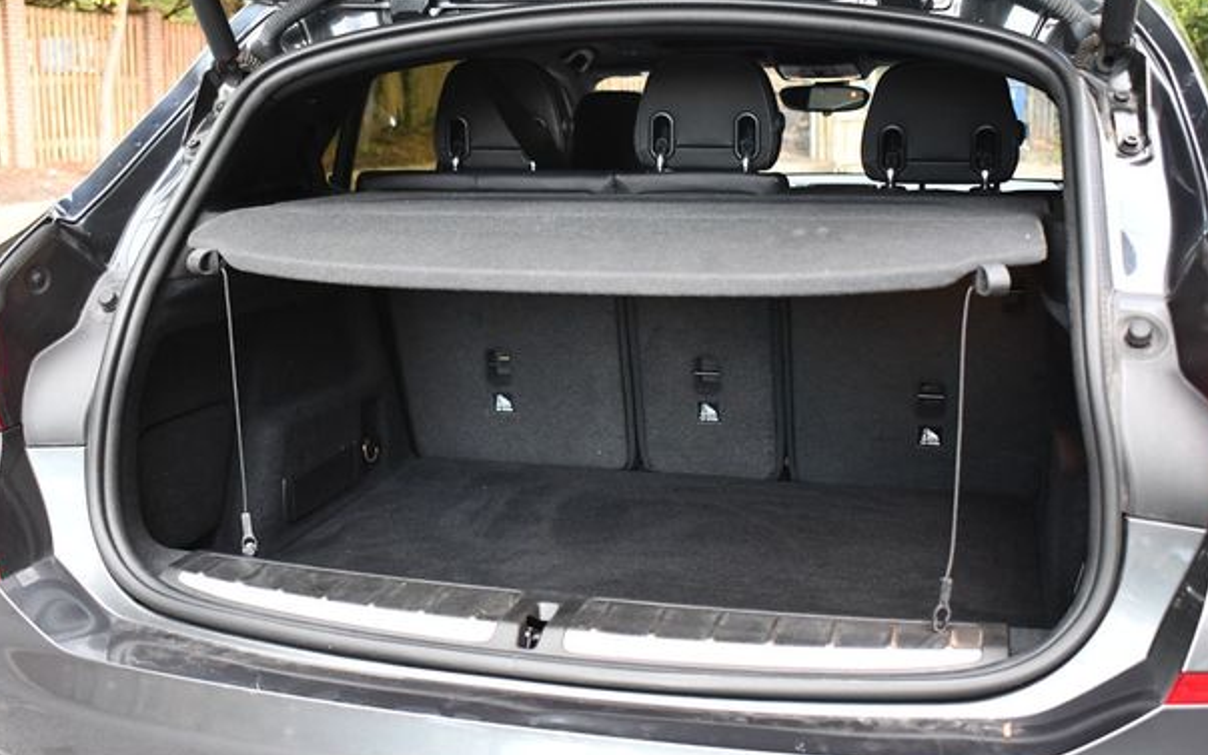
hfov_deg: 49.3
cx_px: 585
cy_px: 370
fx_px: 1317
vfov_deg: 32.0
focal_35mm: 40
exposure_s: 1/100
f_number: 4
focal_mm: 25
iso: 3200
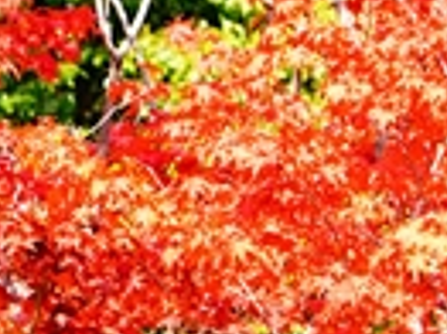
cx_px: -80
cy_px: 723
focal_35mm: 1010
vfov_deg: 1.5
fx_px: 13030
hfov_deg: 2.0
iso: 250
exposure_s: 1/200
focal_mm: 172
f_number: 5.6
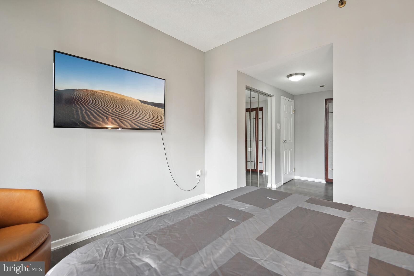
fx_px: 184
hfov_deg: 96.7
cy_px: 138
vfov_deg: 73.7
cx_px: 207
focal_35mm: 16
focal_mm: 16
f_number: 8
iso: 200
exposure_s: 1/5
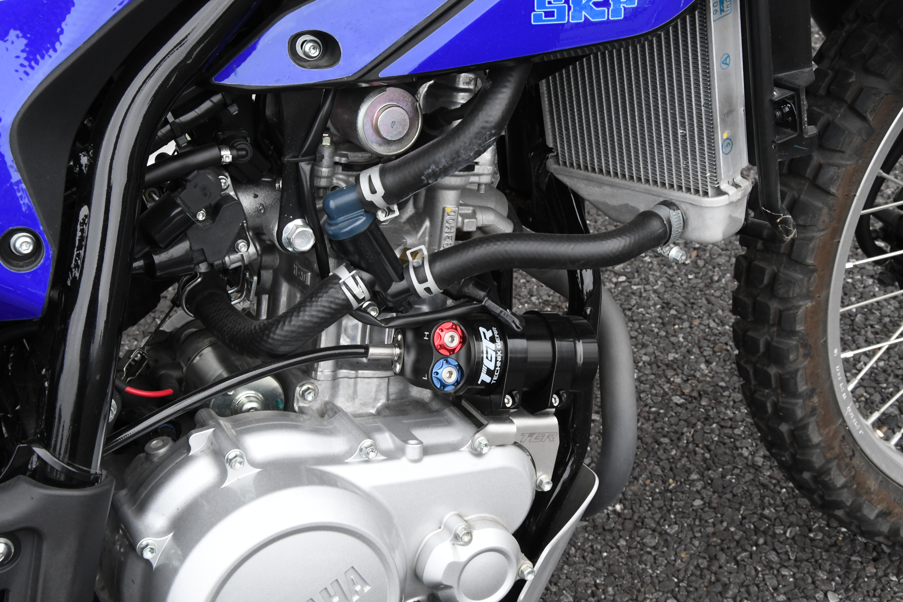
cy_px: 301
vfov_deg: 26.0
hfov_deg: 38.2
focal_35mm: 52
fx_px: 1304
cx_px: 452
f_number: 13
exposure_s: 1/60
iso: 2000
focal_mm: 35
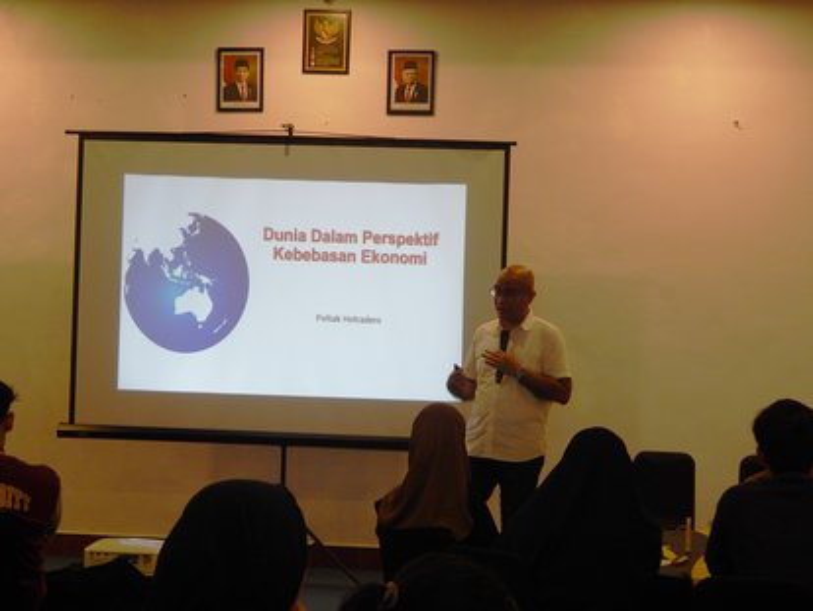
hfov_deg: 22.7
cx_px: 406
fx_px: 2021
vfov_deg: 17.2
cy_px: 306
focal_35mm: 86
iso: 220
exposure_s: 1/30
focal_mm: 15.3
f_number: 4.3
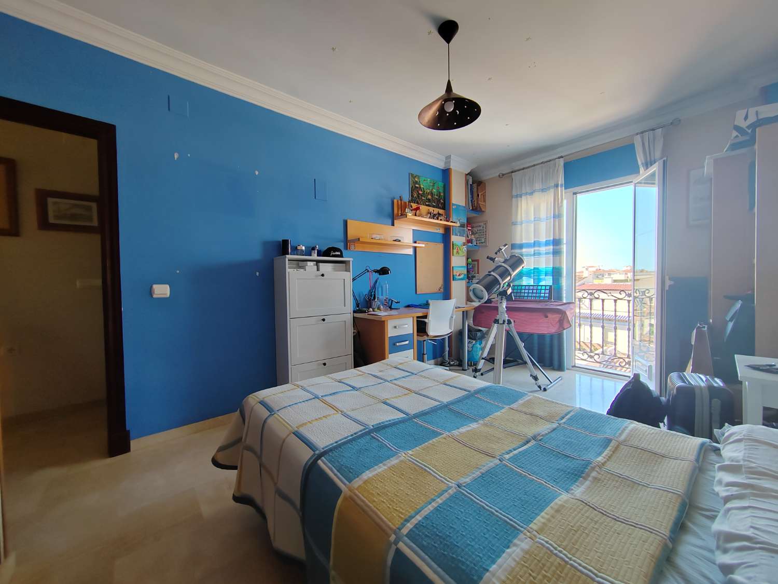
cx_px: 389
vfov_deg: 89.9
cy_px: 292
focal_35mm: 13
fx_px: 292
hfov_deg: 106.2
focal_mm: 2.16
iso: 188
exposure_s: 1/50
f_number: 2.2
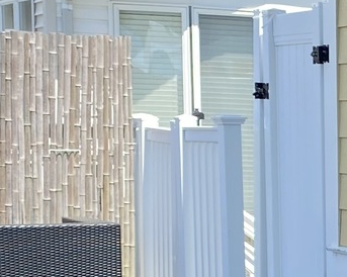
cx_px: 638
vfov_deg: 10.2
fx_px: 1519
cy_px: 372
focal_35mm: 148
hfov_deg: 11.9
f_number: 1.8
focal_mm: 4.25
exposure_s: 1/833
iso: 32
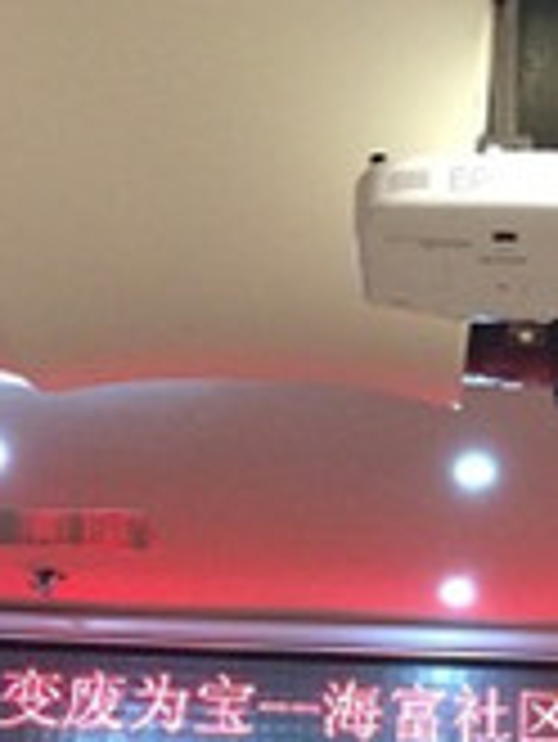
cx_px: 428
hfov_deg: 16.7
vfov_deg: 21.6
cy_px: 699
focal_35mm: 88
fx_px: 1889
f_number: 2.2
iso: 320
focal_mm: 4.15
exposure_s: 1/33
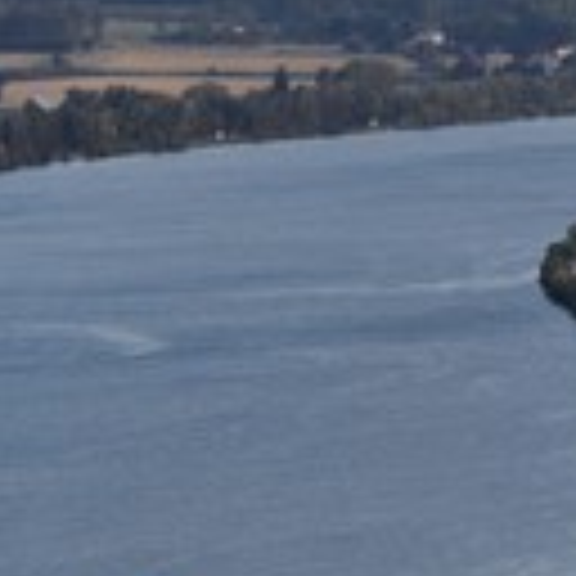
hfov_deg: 3.1
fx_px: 10505
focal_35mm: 558
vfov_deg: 3.1
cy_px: 180
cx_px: 576
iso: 200
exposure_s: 1/200
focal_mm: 200
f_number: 7.1
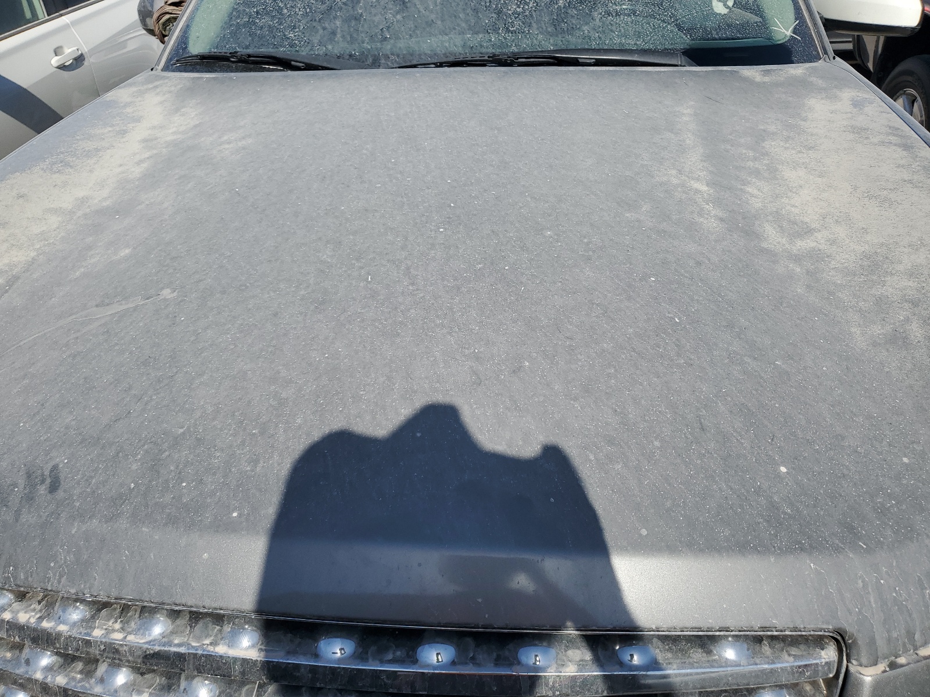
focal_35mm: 26
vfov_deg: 53.1
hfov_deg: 67.3
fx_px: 699
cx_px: 465
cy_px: 348
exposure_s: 1/5000
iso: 50
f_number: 1.5
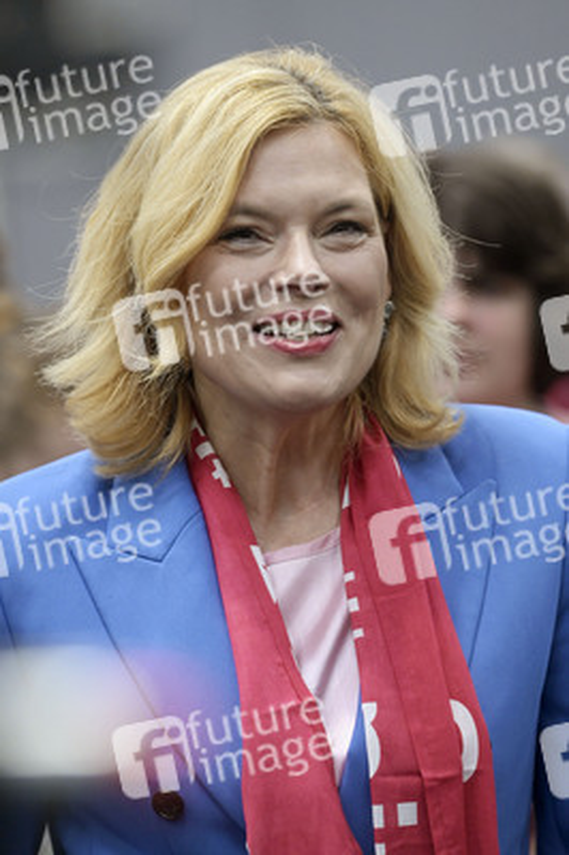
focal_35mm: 175
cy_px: 428
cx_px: 284
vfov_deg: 11.8
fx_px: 4156
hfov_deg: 7.8
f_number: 4
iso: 2500
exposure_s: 1/500
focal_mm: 175
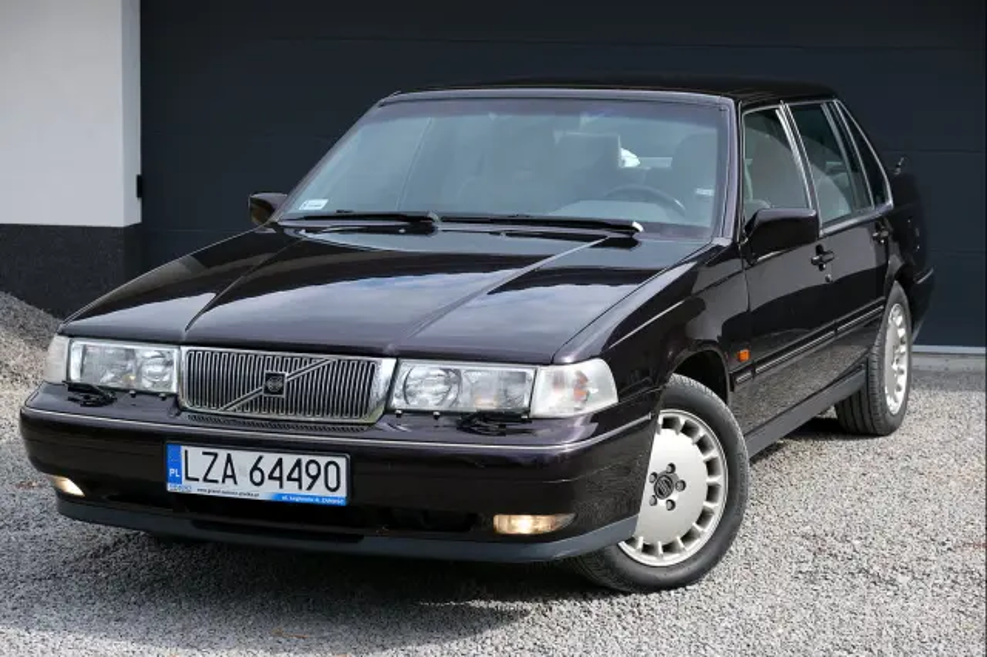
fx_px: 2165
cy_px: 328
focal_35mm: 79
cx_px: 494
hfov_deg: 25.7
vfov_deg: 17.3
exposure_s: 1/250
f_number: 5.6
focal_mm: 52.7
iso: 160
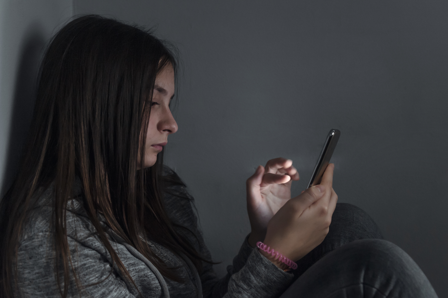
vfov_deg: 31.8
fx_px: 522
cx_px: 224
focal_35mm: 42
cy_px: 149
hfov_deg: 46.4
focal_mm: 28
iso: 640
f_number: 2.8
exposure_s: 1/80
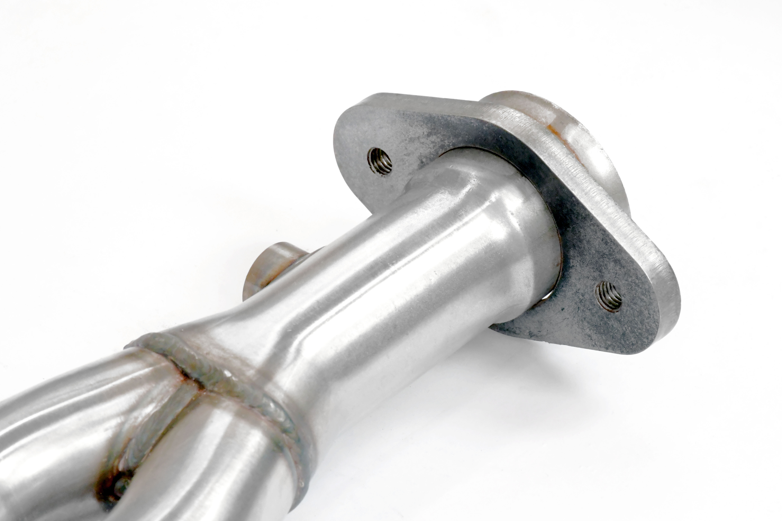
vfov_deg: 8.7
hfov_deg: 13.1
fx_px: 3410
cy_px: 260
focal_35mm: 157
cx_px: 391
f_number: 14
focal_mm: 105
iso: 5000
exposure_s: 1/200
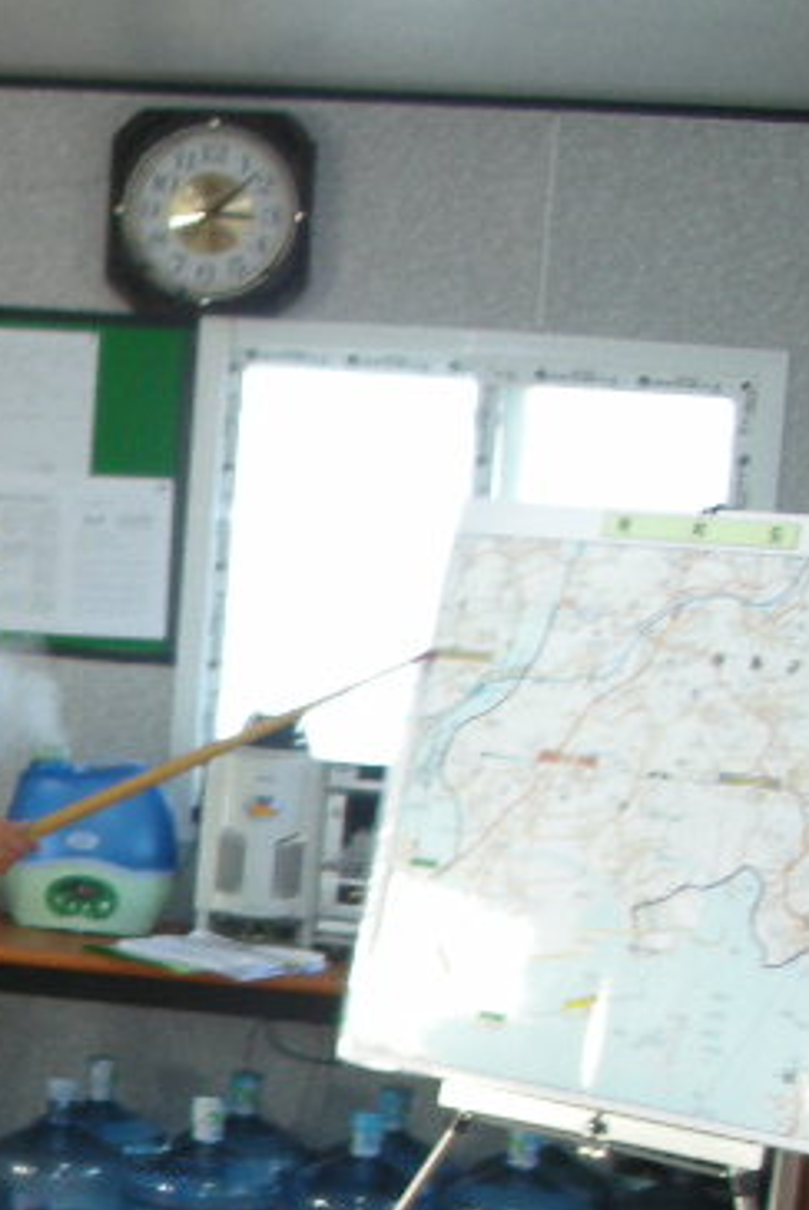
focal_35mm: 102
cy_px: 1246
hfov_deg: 12.3
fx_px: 3431
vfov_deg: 19.4
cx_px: -660
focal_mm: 5.8
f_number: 2.8
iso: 72
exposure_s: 1/30
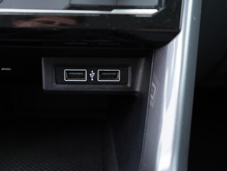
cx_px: 105
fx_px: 262
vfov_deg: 36.0
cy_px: 86
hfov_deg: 46.7
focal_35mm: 40
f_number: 2.8
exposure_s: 1/40
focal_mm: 24
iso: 800
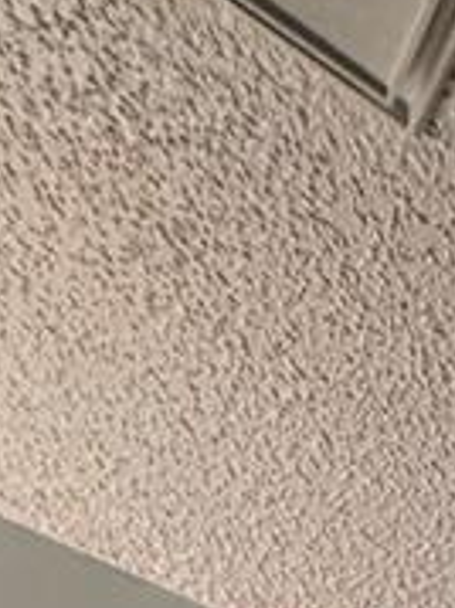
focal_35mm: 94
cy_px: 1824
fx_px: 1649
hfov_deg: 12.5
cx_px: 1070
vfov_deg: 11.5
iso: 320
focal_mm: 2.22
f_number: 2.2
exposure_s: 1/120
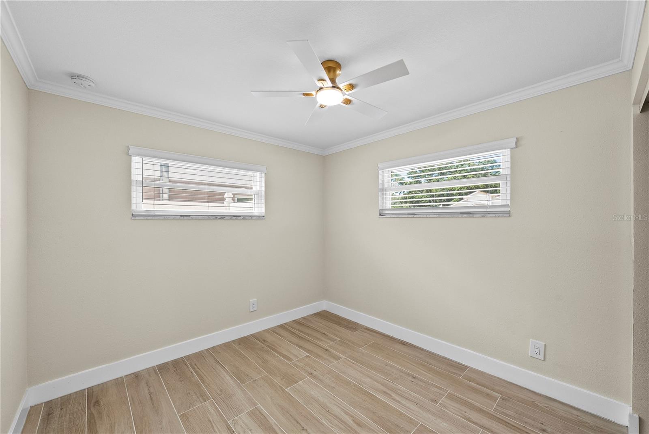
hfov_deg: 104.2
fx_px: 252
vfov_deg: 81.3
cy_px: 217
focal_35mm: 14
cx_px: 324
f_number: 8
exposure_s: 1/40
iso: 640
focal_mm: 14
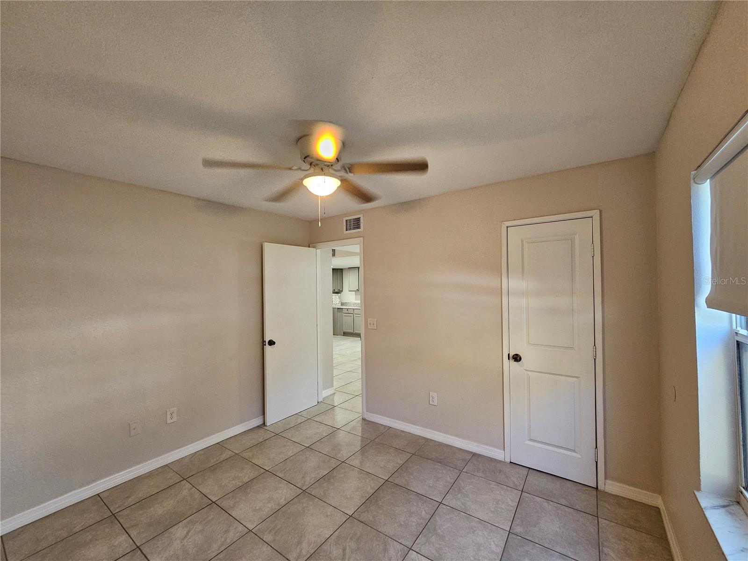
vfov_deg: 89.9
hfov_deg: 106.2
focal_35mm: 13
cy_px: 280
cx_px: 374
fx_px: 281
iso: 320
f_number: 2.2
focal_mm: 2.2
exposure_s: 1/60
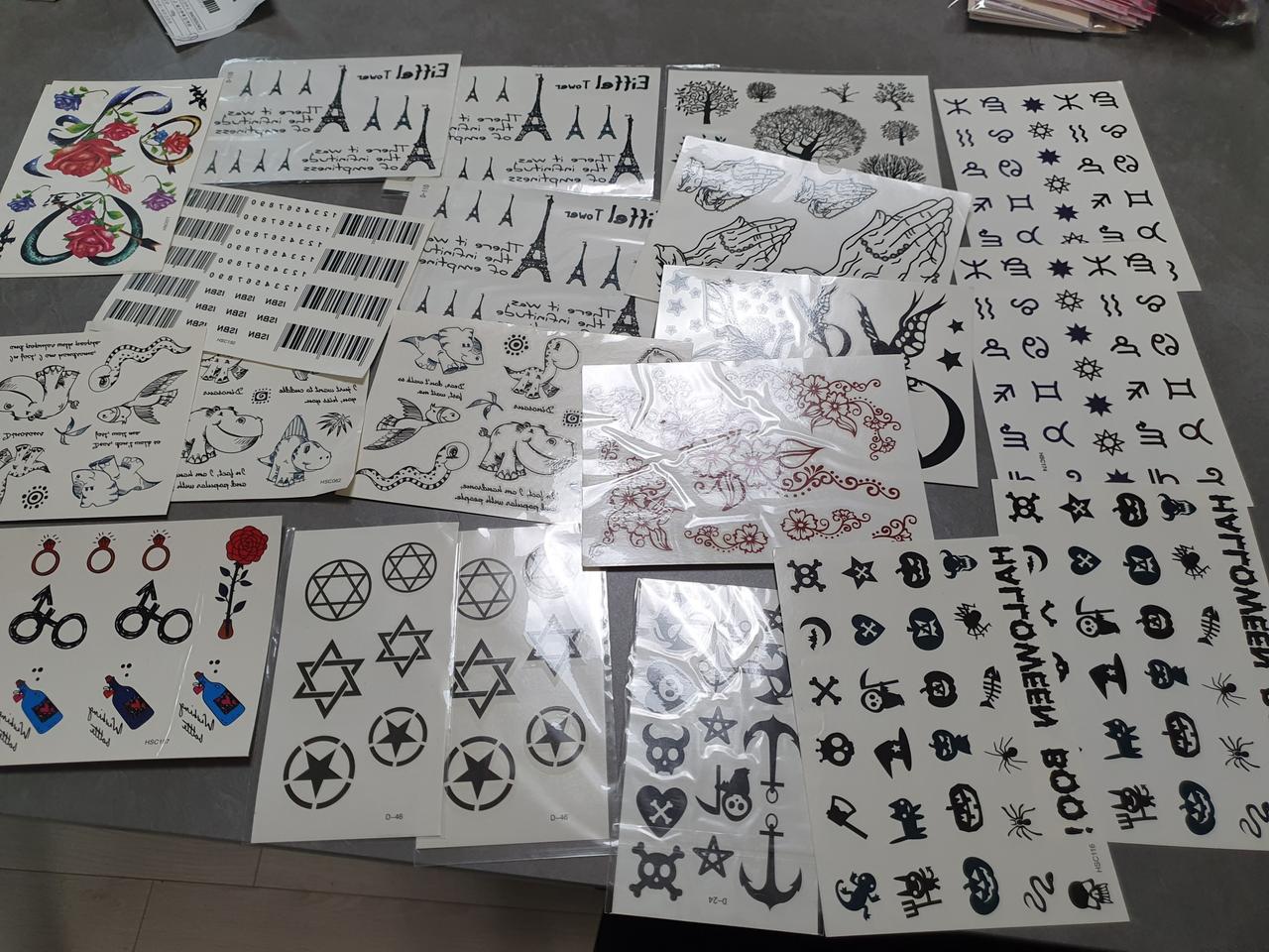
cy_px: 476
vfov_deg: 53.1
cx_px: 634
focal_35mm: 26
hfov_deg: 67.3
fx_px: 953
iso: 64
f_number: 1.5
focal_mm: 4.32
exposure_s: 1/120
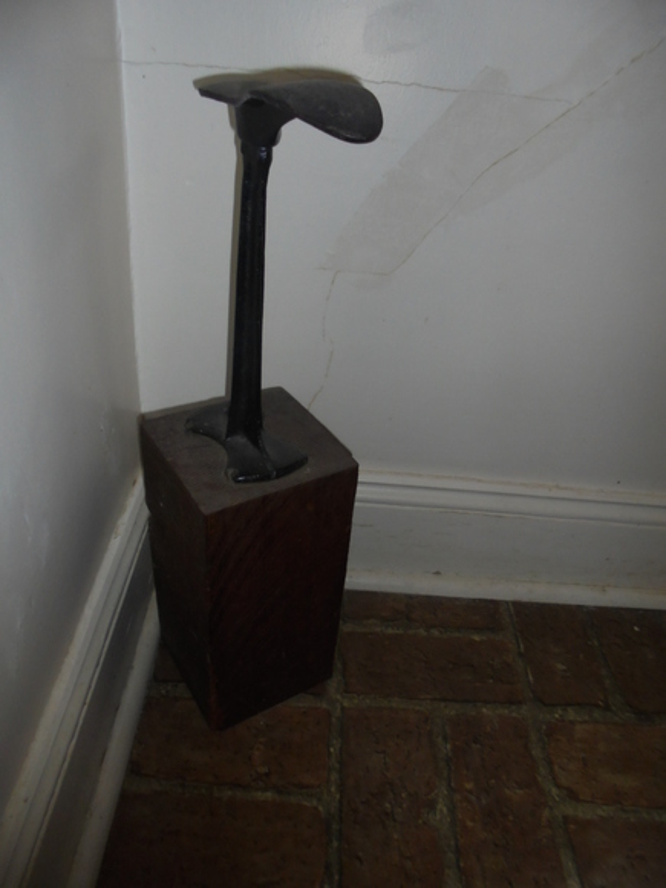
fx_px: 667
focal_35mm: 26
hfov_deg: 53.1
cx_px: 333
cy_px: 444
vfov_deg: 67.3
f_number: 3.5
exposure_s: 1/30
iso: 200
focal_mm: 4.6
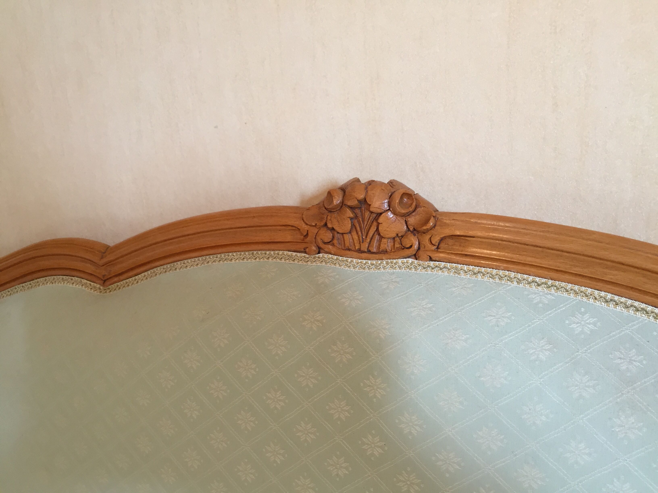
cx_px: 329
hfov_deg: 61.7
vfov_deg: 48.2
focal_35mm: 29
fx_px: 551
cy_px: 246
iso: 100
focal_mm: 4.15
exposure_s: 1/33
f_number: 2.2
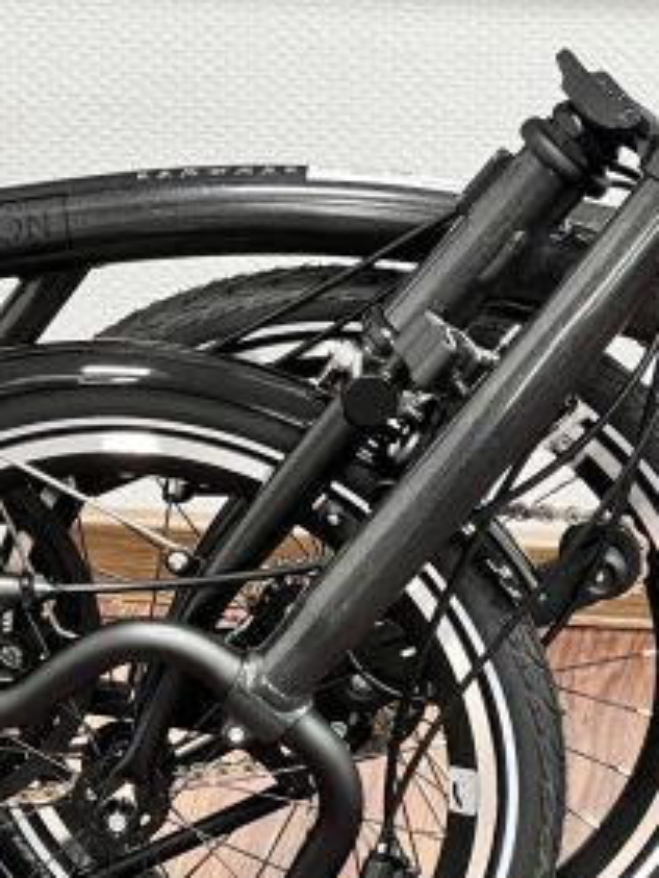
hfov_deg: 9.3
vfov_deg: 12.3
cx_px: 287
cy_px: 534
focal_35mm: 160
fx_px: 4058
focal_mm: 9
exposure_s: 1/50
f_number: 2.8
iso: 320
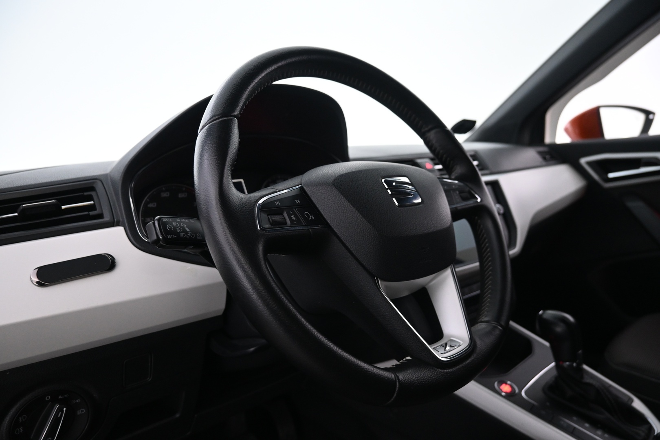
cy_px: 220
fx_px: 440
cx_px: 330
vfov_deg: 53.1
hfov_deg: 73.7
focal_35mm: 24
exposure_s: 1/25
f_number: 3.5
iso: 1400
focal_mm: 16
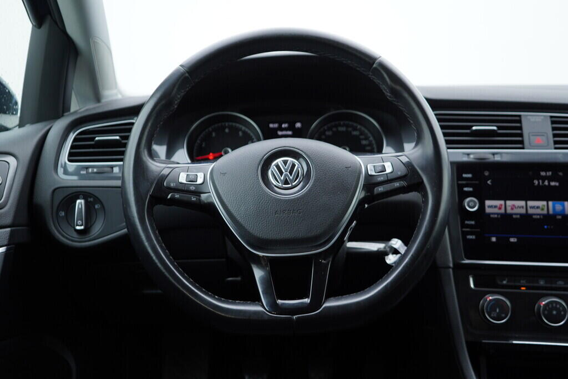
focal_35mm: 36
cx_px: 284
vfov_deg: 36.9
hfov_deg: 53.1
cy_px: 190
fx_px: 568
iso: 125
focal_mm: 24
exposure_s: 1/40
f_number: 2.8
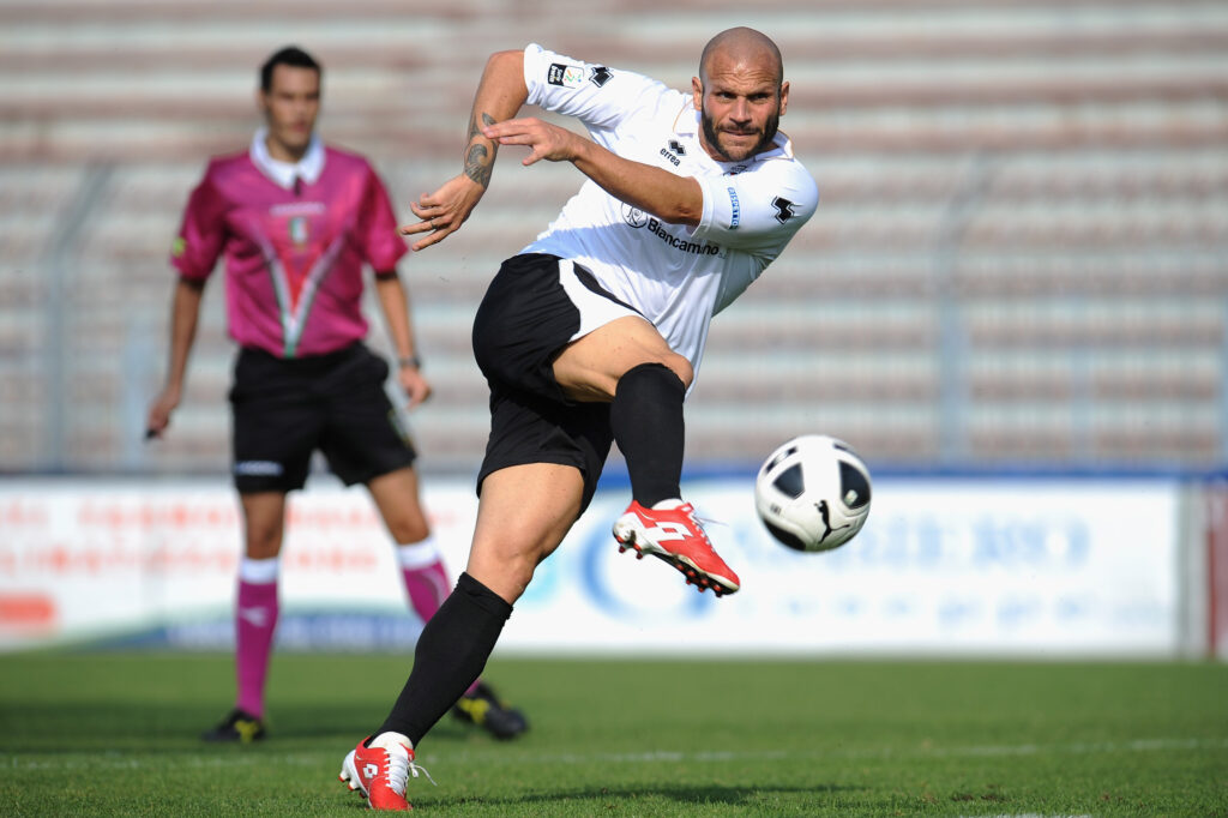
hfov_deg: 4.9
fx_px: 14321
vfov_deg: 3.3
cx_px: 614
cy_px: 409
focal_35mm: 420
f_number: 4
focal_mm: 420
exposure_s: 1/1000
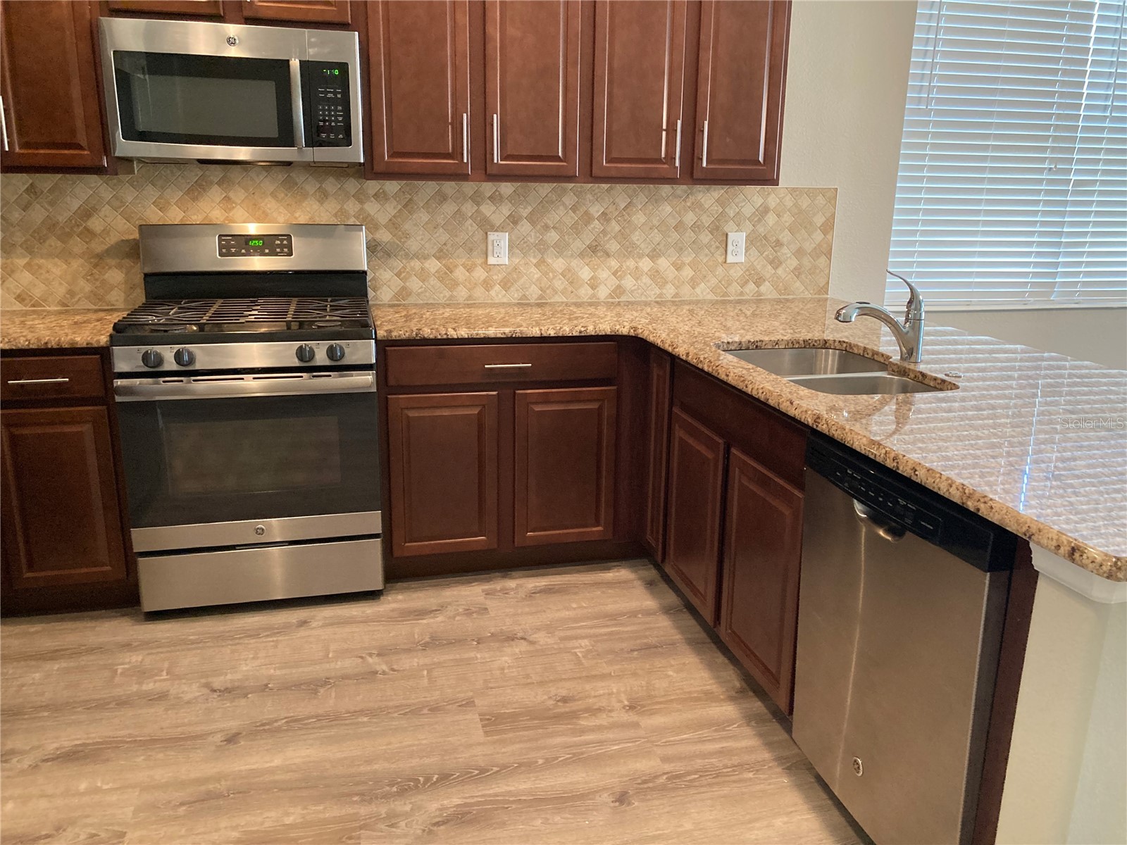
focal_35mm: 28
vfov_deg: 49.7
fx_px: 912
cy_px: 422
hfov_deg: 63.4
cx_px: 564
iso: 250
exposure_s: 1/40
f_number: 1.8
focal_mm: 3.99
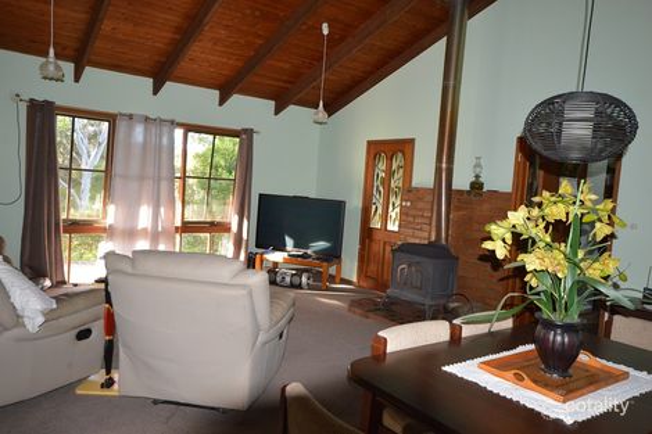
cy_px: 217
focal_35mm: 27
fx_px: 489
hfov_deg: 67.4
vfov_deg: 47.9
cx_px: 326
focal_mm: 18
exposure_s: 1/60
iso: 1250
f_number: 5.3
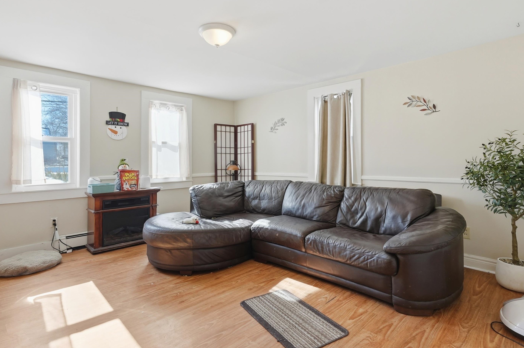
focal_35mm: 19
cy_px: 160
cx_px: 260
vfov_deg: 65.6
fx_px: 270
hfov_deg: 88.3
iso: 800
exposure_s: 1/640
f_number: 7.1
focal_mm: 11
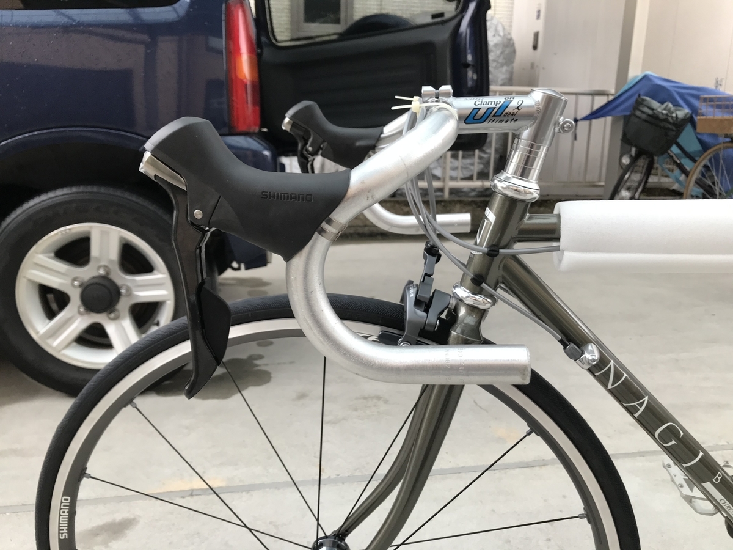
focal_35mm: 28
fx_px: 593
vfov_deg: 49.7
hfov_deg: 63.4
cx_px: 366
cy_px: 275
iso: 40
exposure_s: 1/120
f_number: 1.8
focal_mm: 3.99
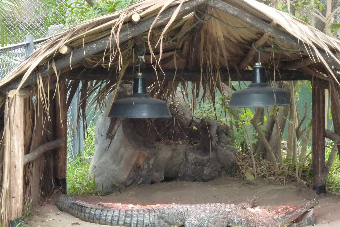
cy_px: 147
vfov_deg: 5.7
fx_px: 2295
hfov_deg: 8.5
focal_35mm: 243
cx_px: 191
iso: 400
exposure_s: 1/60
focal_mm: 29.9
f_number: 4.5
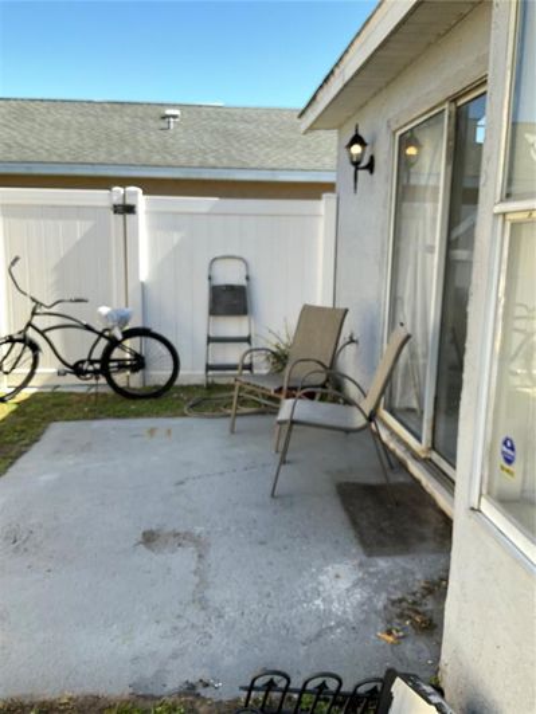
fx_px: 599
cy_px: 357
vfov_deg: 61.7
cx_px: 268
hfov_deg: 48.2
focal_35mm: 29
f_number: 1.8
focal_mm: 3
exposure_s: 1/143
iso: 16
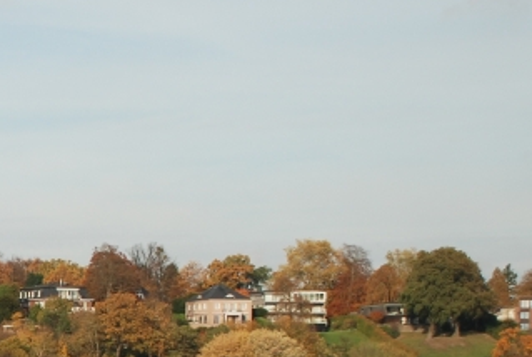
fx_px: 2280
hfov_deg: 12.9
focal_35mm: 154
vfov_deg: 8.8
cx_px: -167
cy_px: 486
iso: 200
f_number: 4.2
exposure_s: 1/800
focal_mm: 32
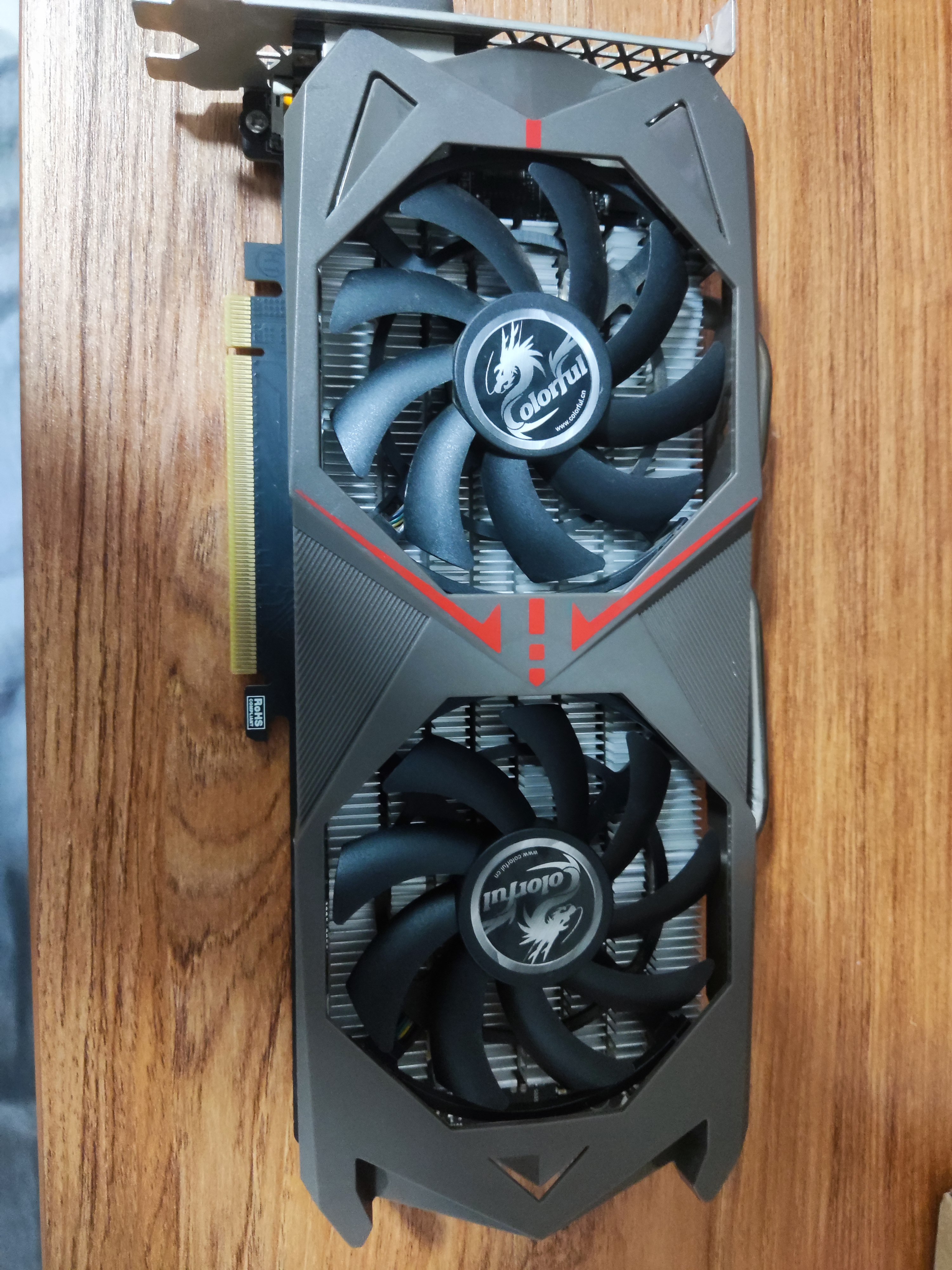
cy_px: 635
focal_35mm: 25
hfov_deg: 54.9
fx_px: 917
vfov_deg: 69.4
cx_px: 476
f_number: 1.79
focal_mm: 4.71
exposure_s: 1/20
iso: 1374
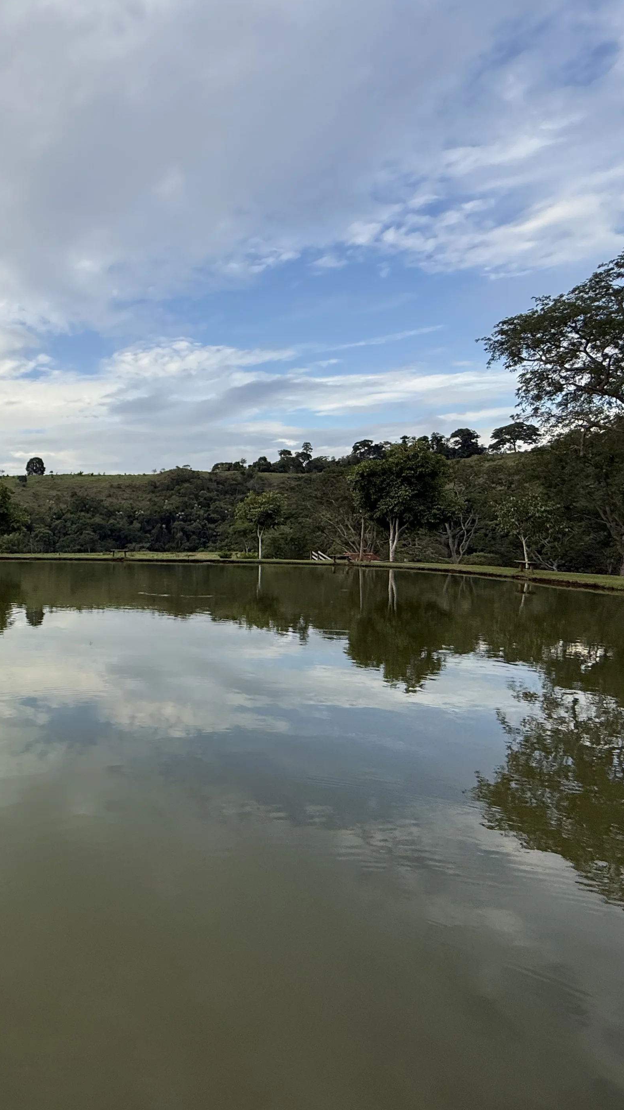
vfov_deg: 81.2
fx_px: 647
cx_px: 5
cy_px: 560
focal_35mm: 22
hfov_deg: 44.2
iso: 50
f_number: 2.2
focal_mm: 2.22
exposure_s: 1/770
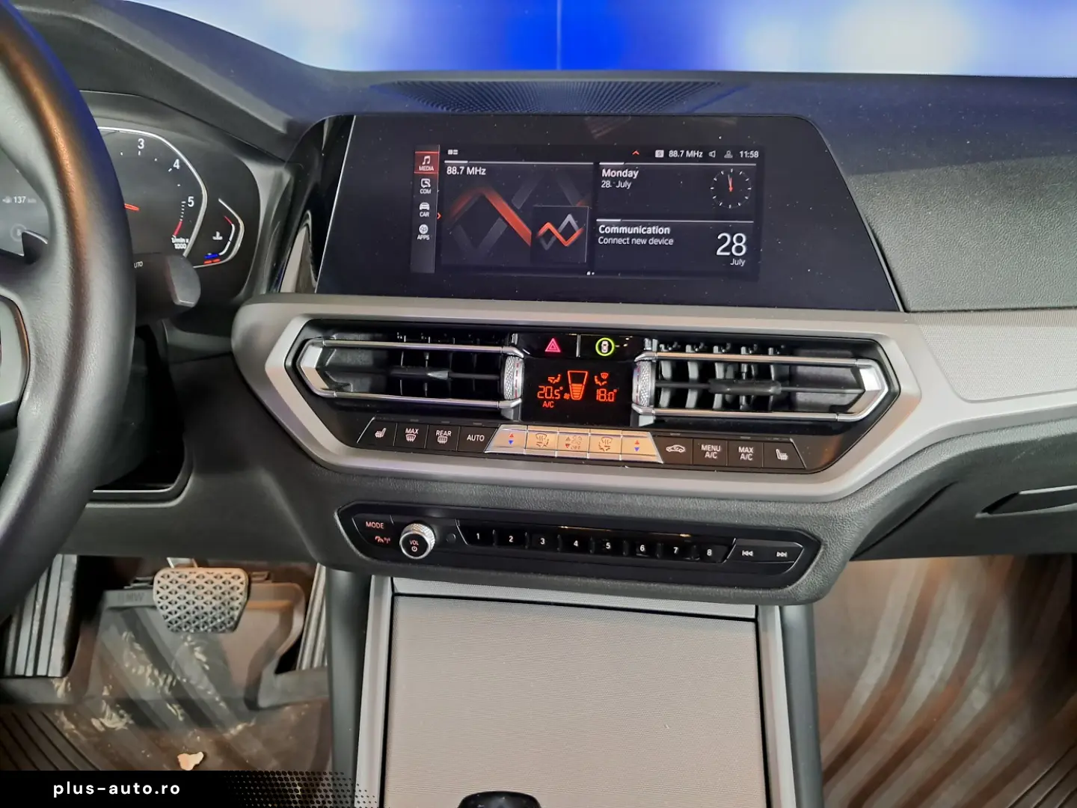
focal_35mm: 27
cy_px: 404
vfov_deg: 51.4
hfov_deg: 65.3
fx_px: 840
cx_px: 538
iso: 1000
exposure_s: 1/25
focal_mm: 4
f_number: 1.8
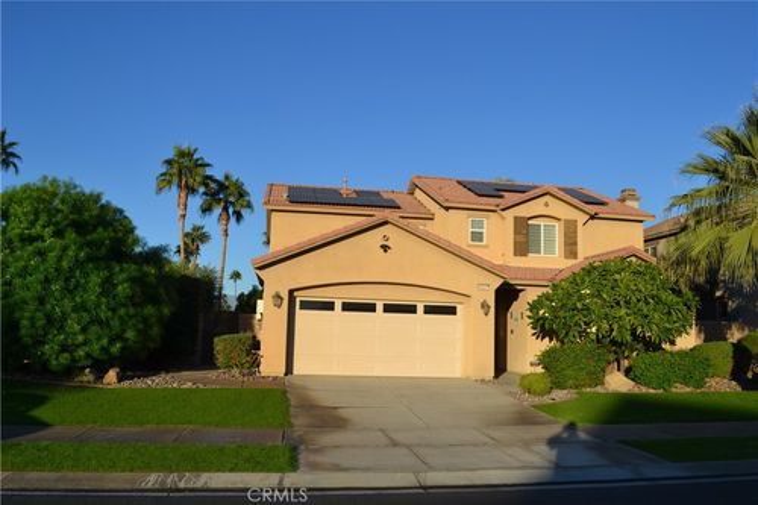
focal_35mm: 27
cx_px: 379
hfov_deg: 67.4
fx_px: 568
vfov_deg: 47.9
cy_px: 252
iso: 100
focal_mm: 18
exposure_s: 1/250
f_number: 8
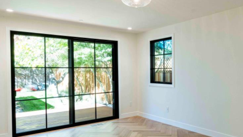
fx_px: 200
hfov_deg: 61.3
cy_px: 72
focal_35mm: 31
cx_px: 158
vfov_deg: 37.7
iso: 400
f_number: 9
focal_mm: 14.5
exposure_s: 1/25
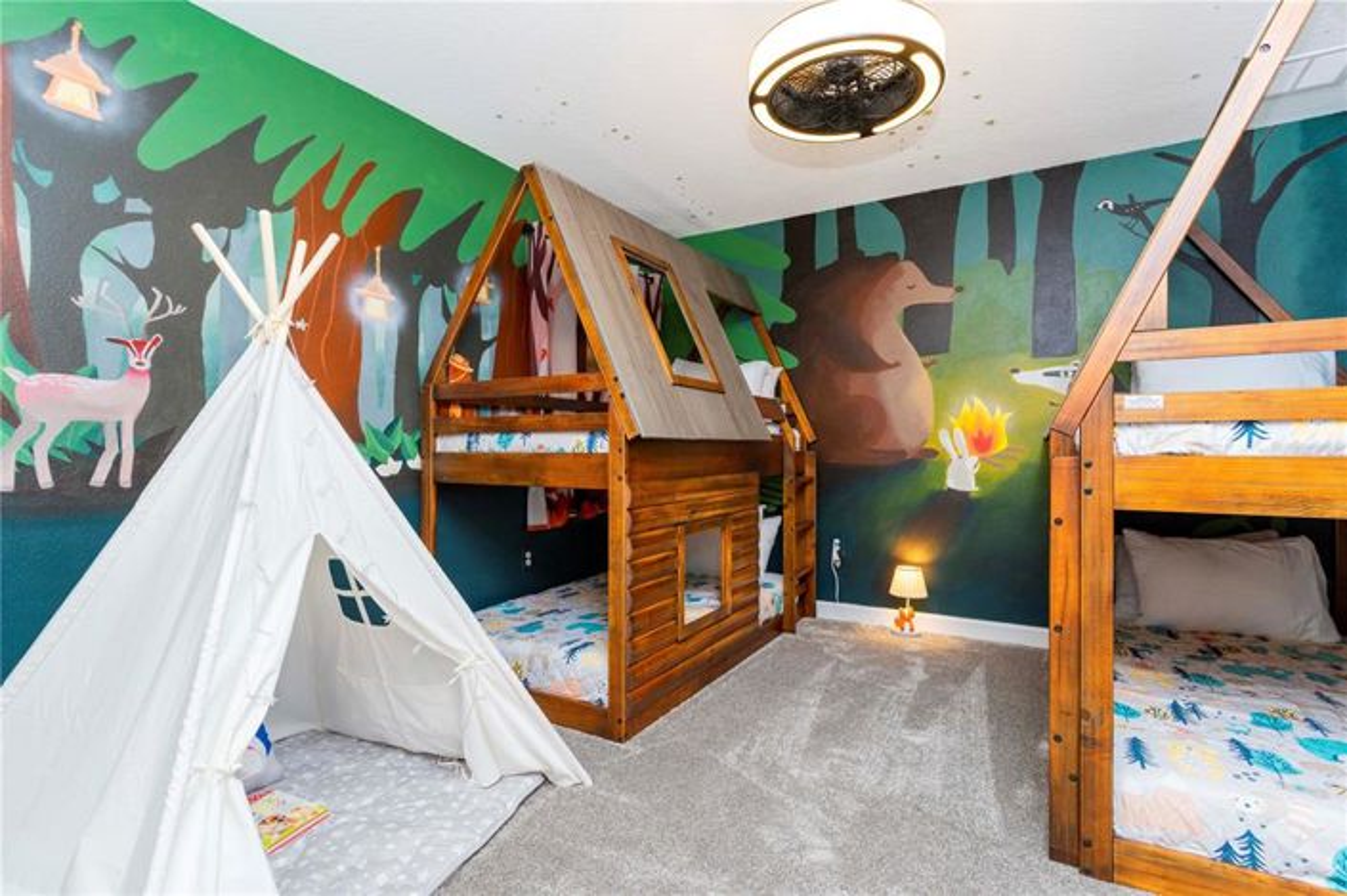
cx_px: 674
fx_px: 636
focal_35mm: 17
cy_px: 448
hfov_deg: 93.3
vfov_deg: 70.4
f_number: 7.1
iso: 800
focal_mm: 17
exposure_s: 1/30
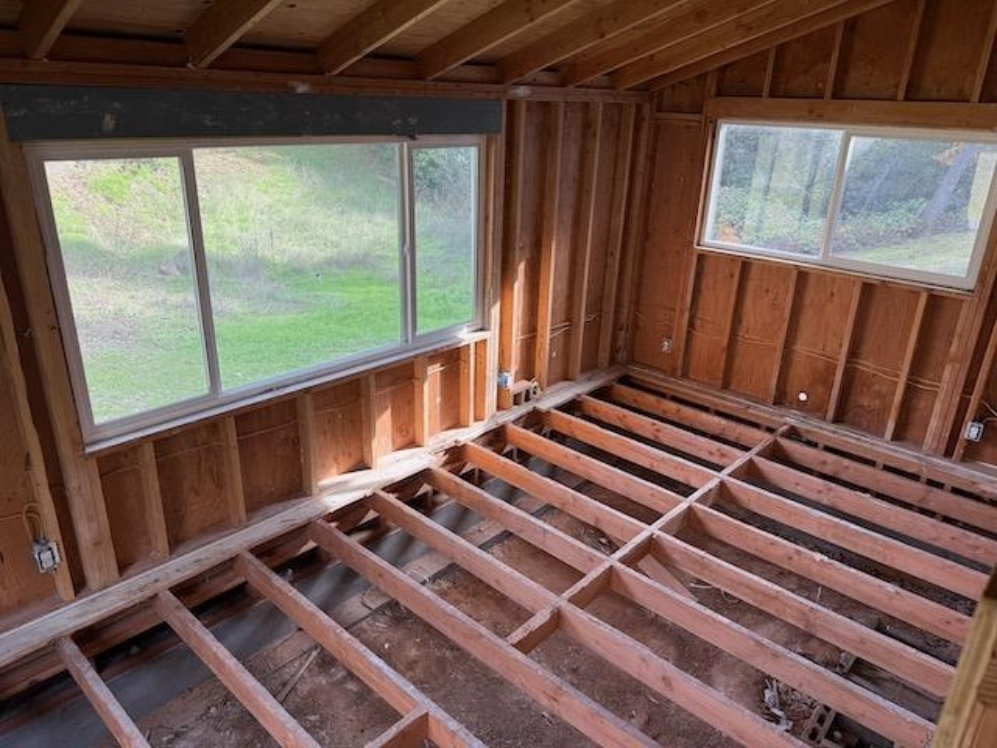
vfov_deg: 56.8
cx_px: 498
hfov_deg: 71.6
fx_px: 691
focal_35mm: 24
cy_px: 374
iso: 64
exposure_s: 1/125
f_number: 1.78
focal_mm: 6.76
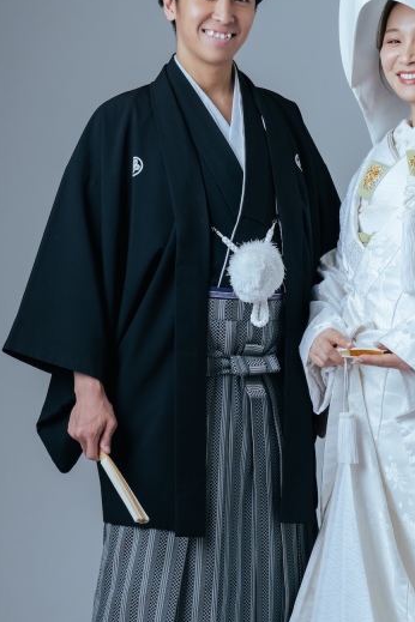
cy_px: 309
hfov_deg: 11.6
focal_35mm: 118
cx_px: 320
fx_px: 2040
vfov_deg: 17.3
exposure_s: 1/125
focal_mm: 51
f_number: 5
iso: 200
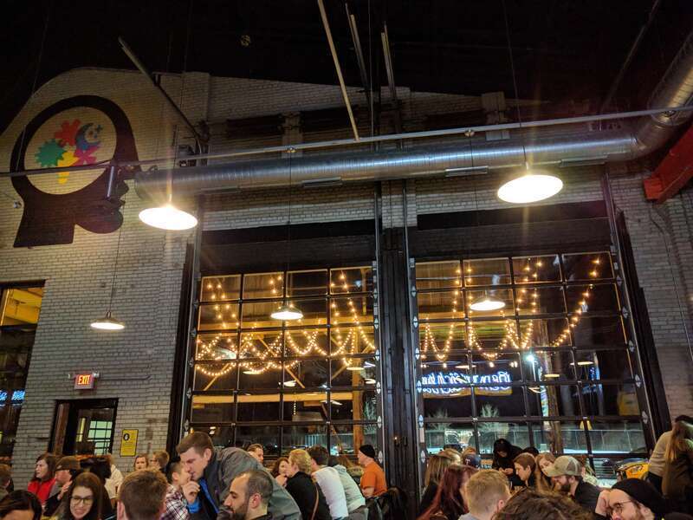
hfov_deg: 67.3
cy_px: 260
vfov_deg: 53.1
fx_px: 521
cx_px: 346
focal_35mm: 26
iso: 661
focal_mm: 4.67
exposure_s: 1/27.9
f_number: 2
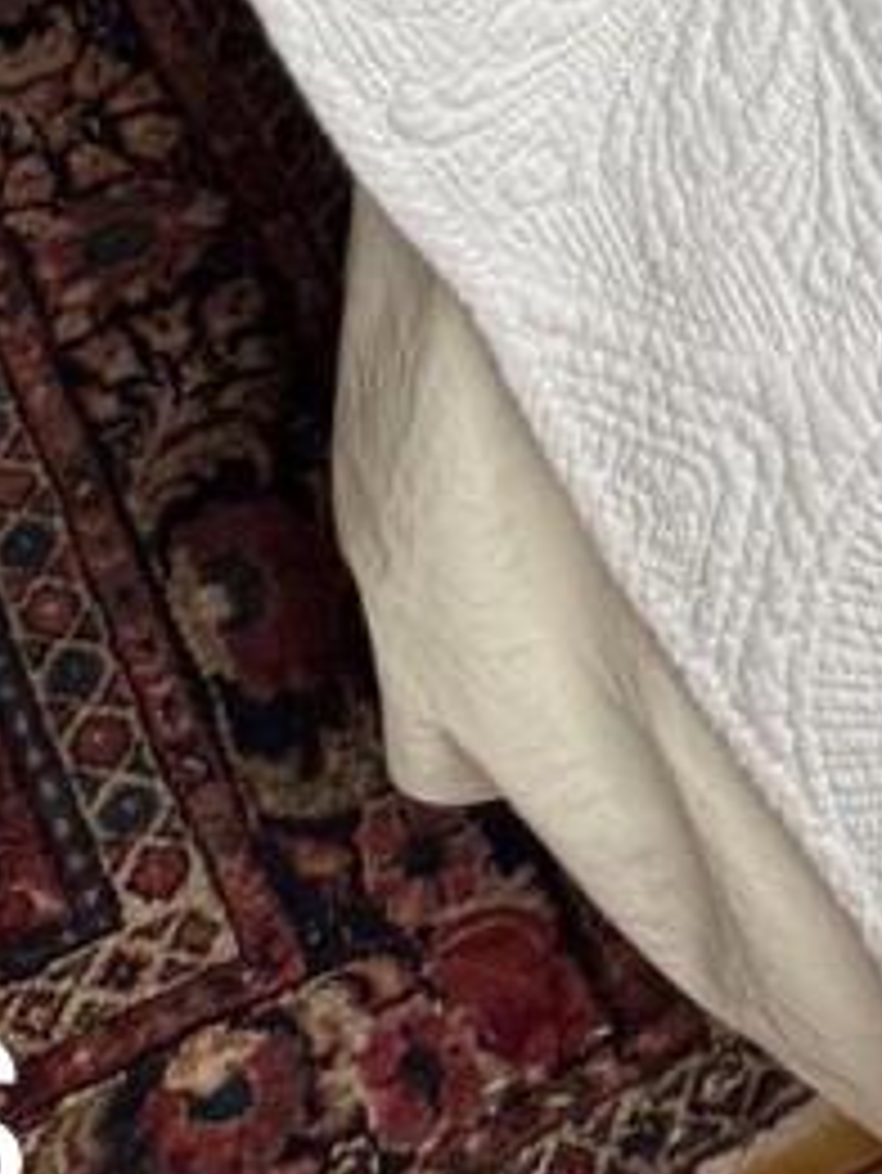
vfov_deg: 8.1
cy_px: -2960
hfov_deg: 7.6
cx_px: 2070
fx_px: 6246
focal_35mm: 184
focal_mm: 6.76
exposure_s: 1/60
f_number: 1.78
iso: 125
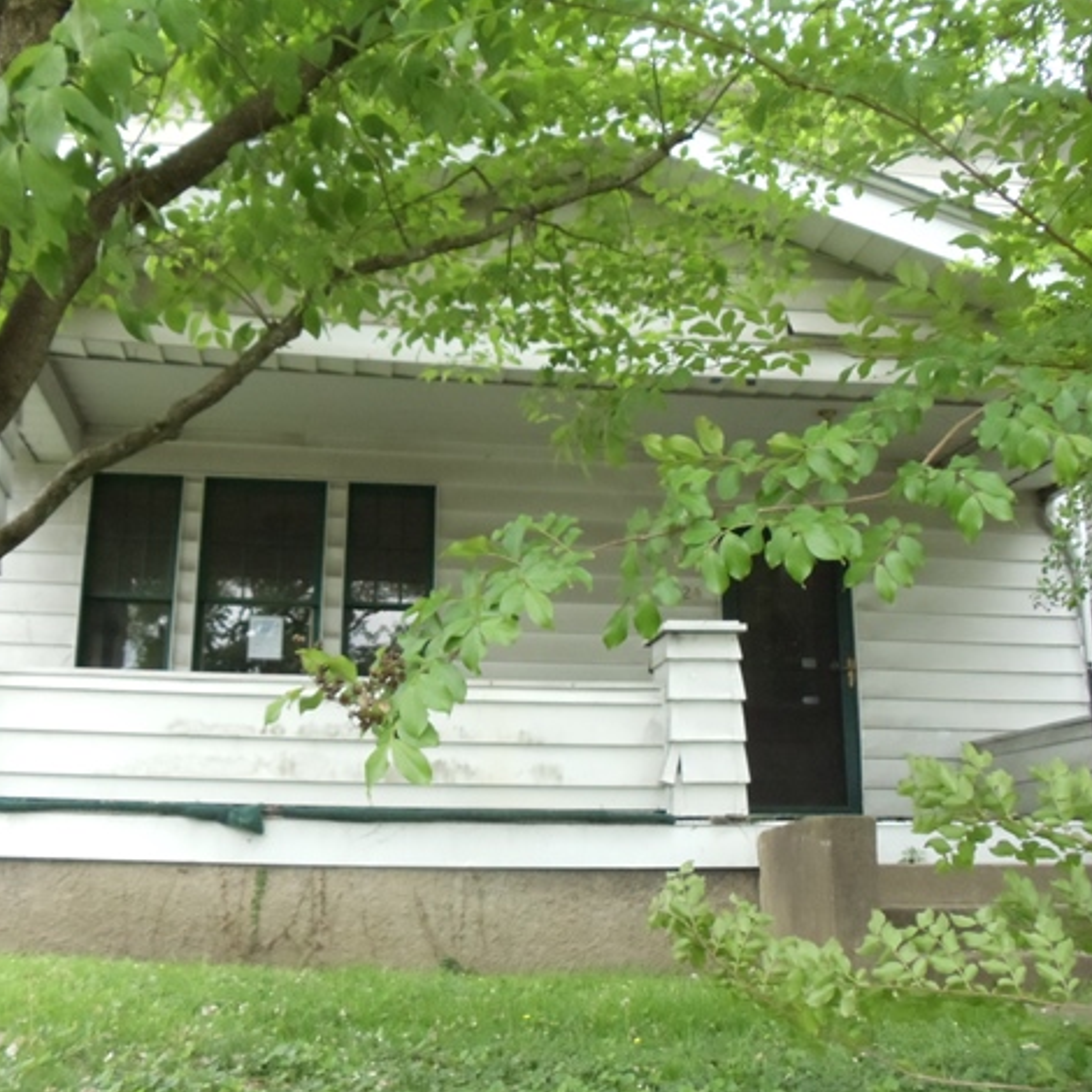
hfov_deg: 32.1
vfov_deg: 32.2
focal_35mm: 53
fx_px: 1892
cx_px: 444
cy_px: 555
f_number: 3.5
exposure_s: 1/400
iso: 400
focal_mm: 6
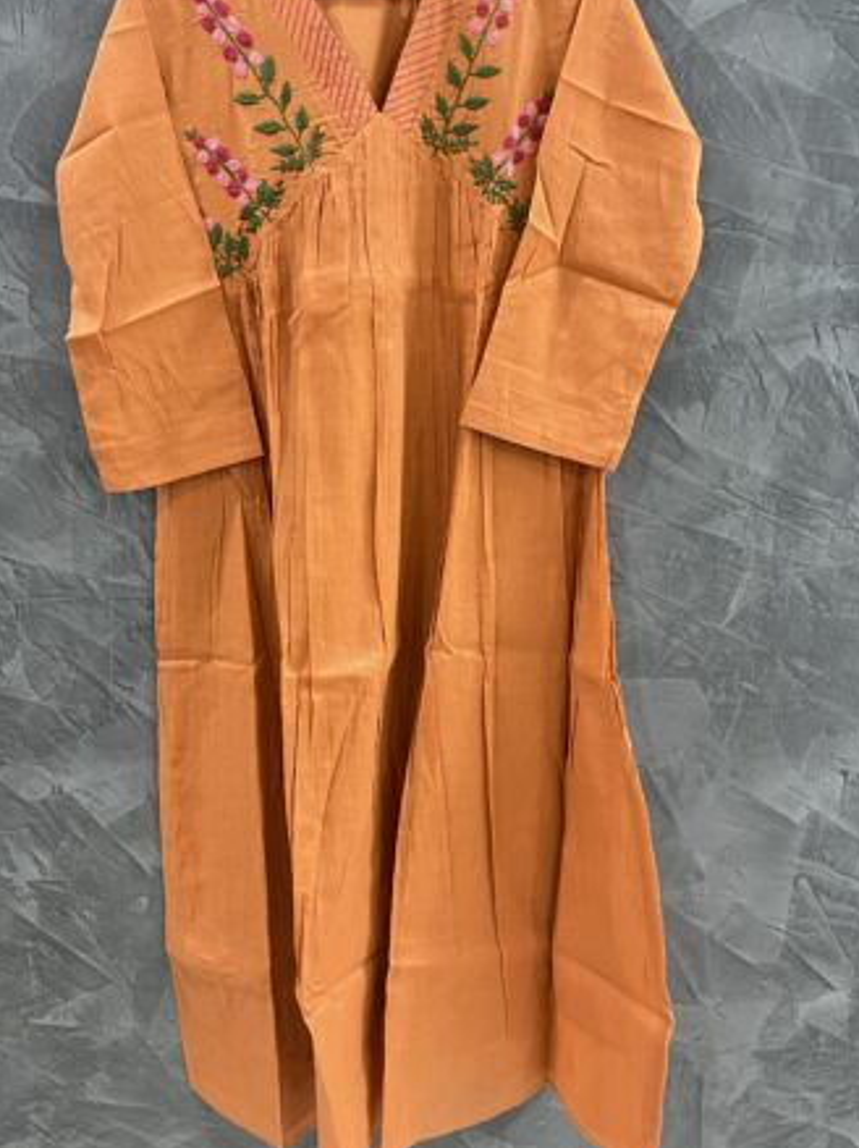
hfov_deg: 44.0
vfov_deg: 56.6
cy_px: 495
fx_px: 1060
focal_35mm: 32
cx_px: 375
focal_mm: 5.1
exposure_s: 1/50
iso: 200
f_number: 1.6
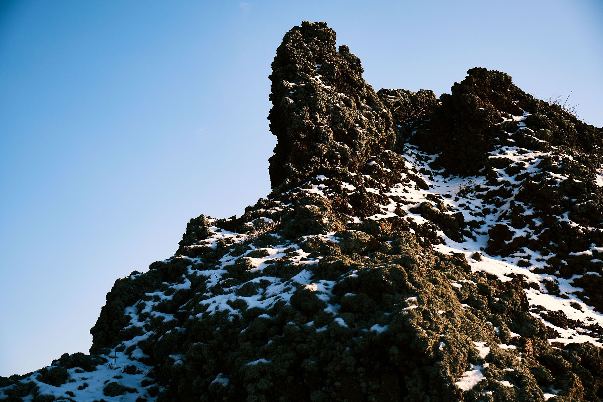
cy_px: 201
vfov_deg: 24.2
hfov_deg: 35.6
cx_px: 302
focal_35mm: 56
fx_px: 938
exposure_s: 1/850
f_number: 4.5
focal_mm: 37.4
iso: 160
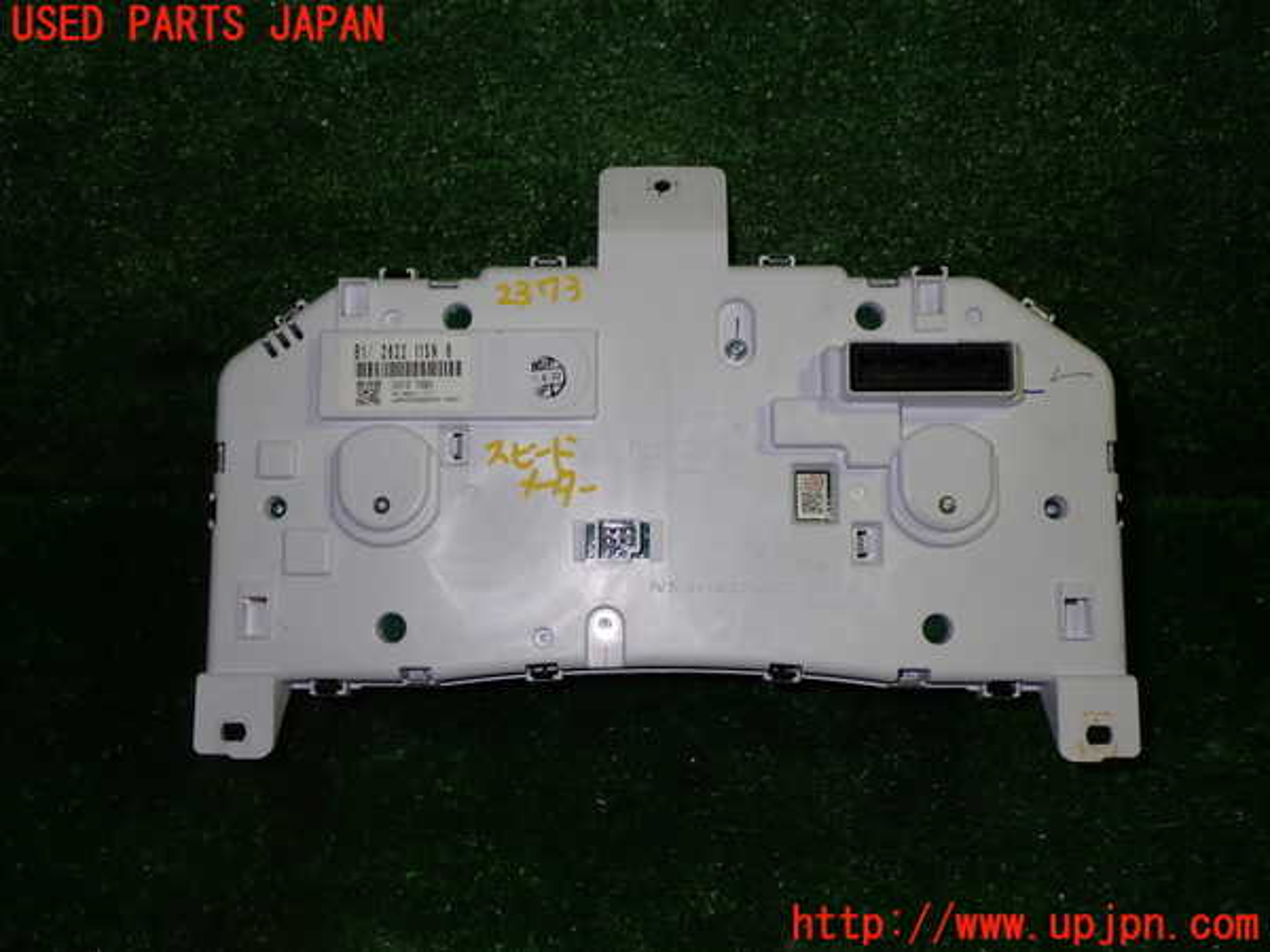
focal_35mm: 36
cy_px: 476
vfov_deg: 39.7
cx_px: 635
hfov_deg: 51.4
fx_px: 1321
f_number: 7.1
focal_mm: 6.37
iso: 160
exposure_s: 1/40
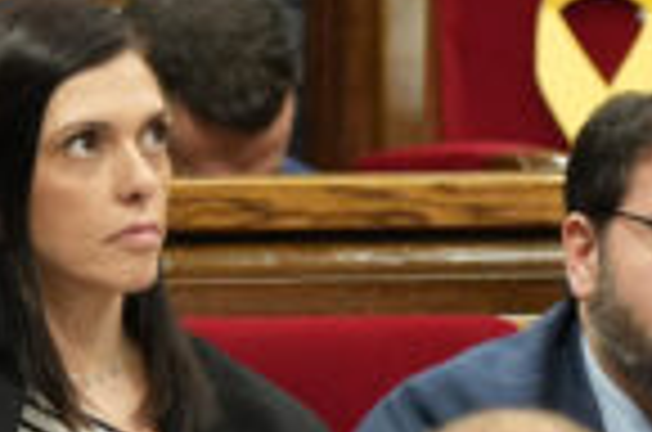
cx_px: 13
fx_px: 7283
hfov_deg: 5.1
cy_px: 2
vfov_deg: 3.4
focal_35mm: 403
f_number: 4
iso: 3200
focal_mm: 91
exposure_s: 1/200
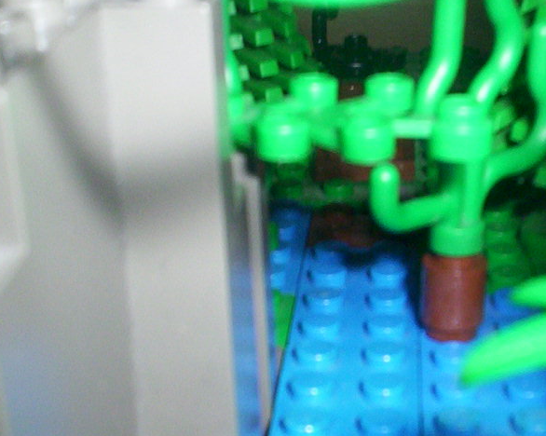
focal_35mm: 75
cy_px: 359
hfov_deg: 25.2
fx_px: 1211
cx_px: 375
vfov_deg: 20.2
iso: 140
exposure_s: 1/60
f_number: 4.5
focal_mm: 4.99
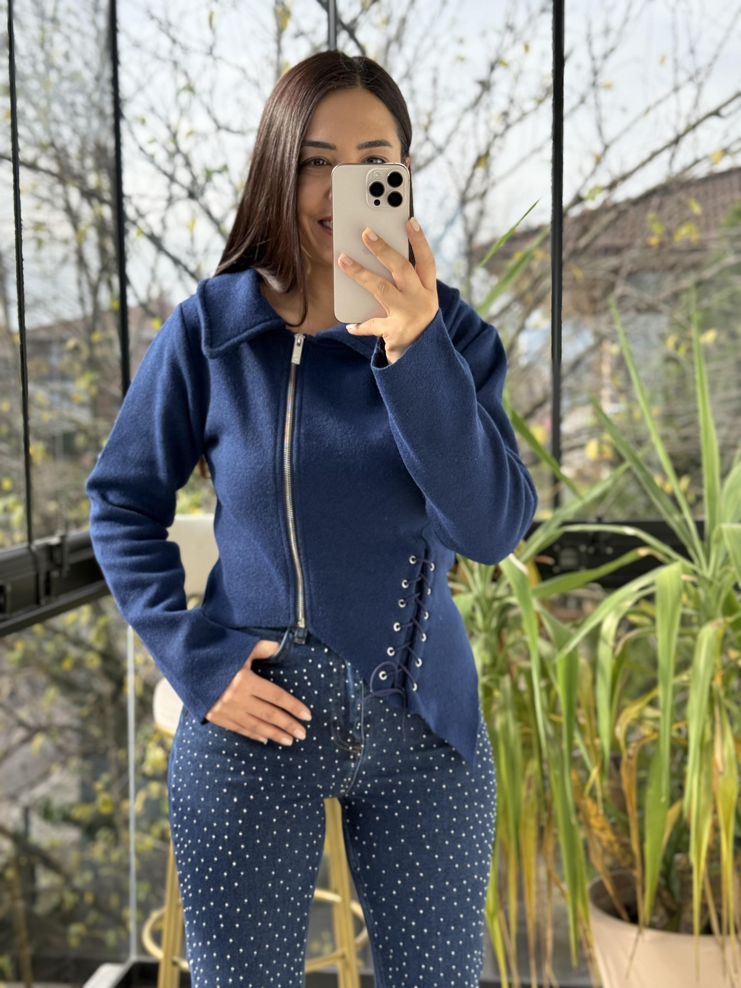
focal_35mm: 48
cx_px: 370
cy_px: 494
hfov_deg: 30.3
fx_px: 1370
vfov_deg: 39.7
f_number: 1.78
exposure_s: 1/503
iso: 100
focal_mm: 6.76
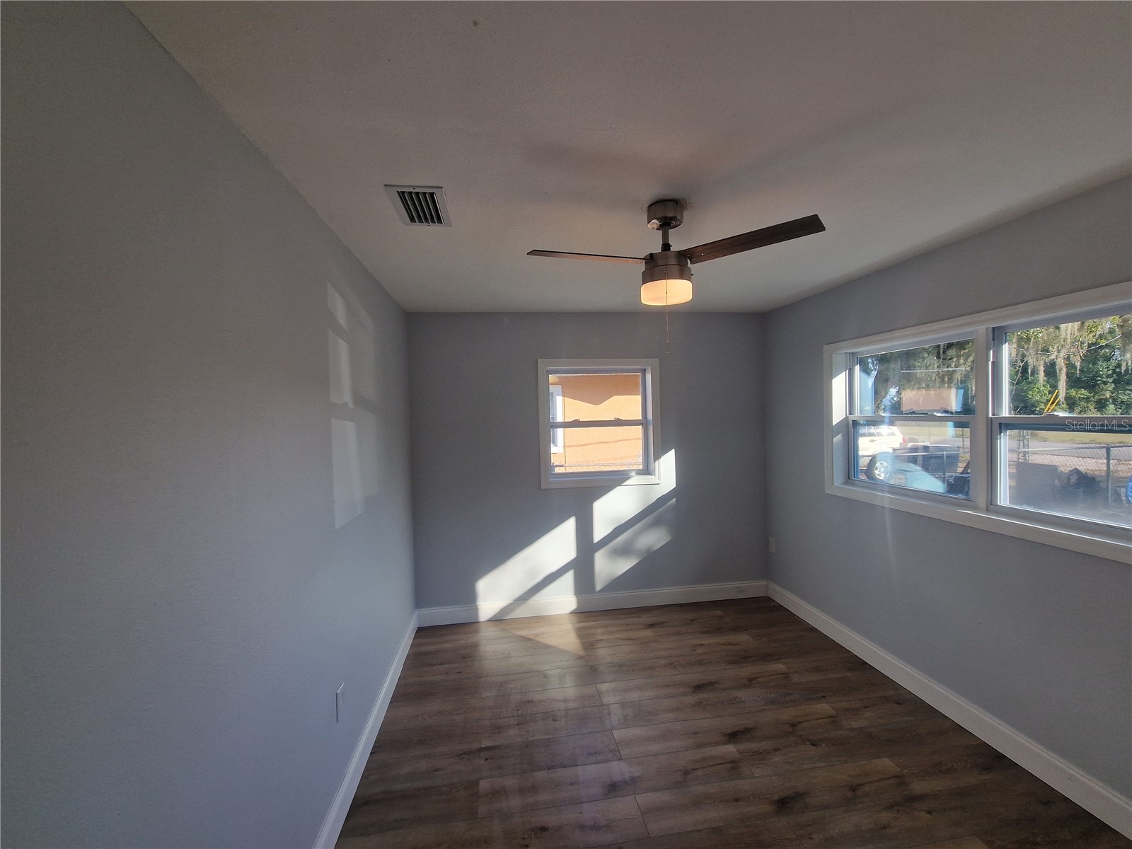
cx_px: 566
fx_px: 425
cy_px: 424
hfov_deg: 106.2
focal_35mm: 13
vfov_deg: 89.9
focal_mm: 2.2
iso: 50
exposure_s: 1/212
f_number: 2.2
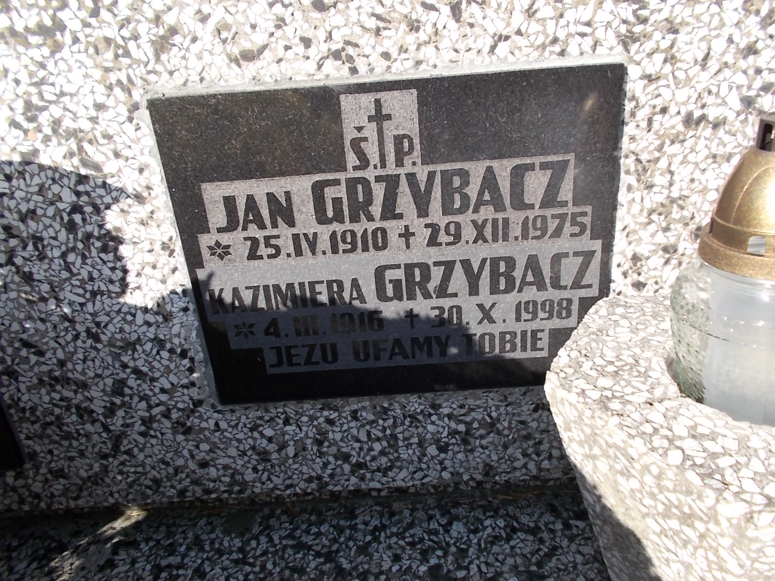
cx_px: 388
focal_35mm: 26
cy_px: 290
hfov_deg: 67.3
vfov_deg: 53.1
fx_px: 582
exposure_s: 1/500
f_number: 3.2
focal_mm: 4.6
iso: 80
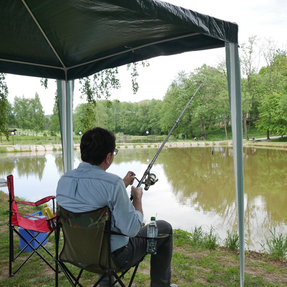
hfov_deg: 39.2
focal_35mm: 43
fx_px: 403
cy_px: 171
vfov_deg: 39.0
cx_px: 143
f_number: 9
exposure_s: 1/160
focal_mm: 18
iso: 400
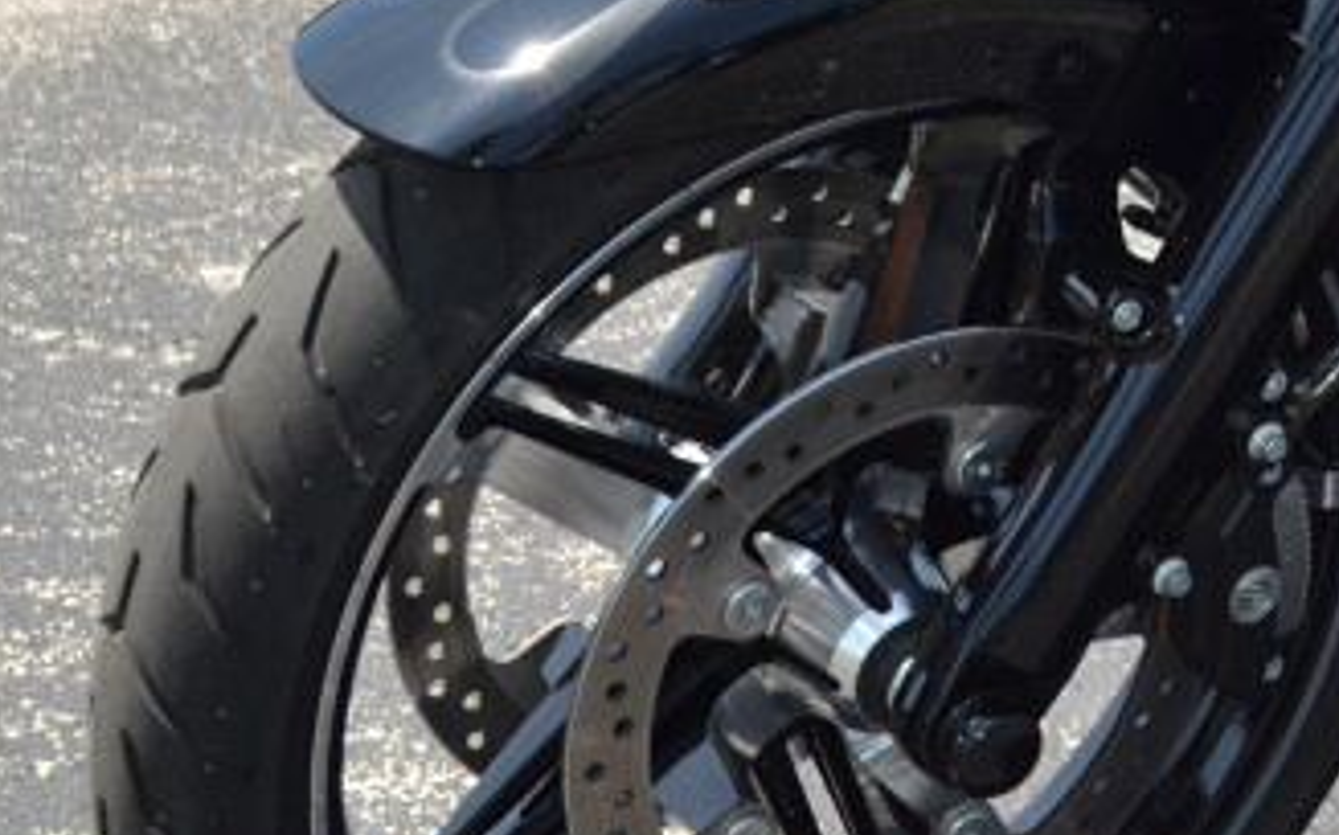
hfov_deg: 13.5
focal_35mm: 146
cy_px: -418
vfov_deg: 8.8
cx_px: 1974
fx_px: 5325
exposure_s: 1/200
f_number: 6.3
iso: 100
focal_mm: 26
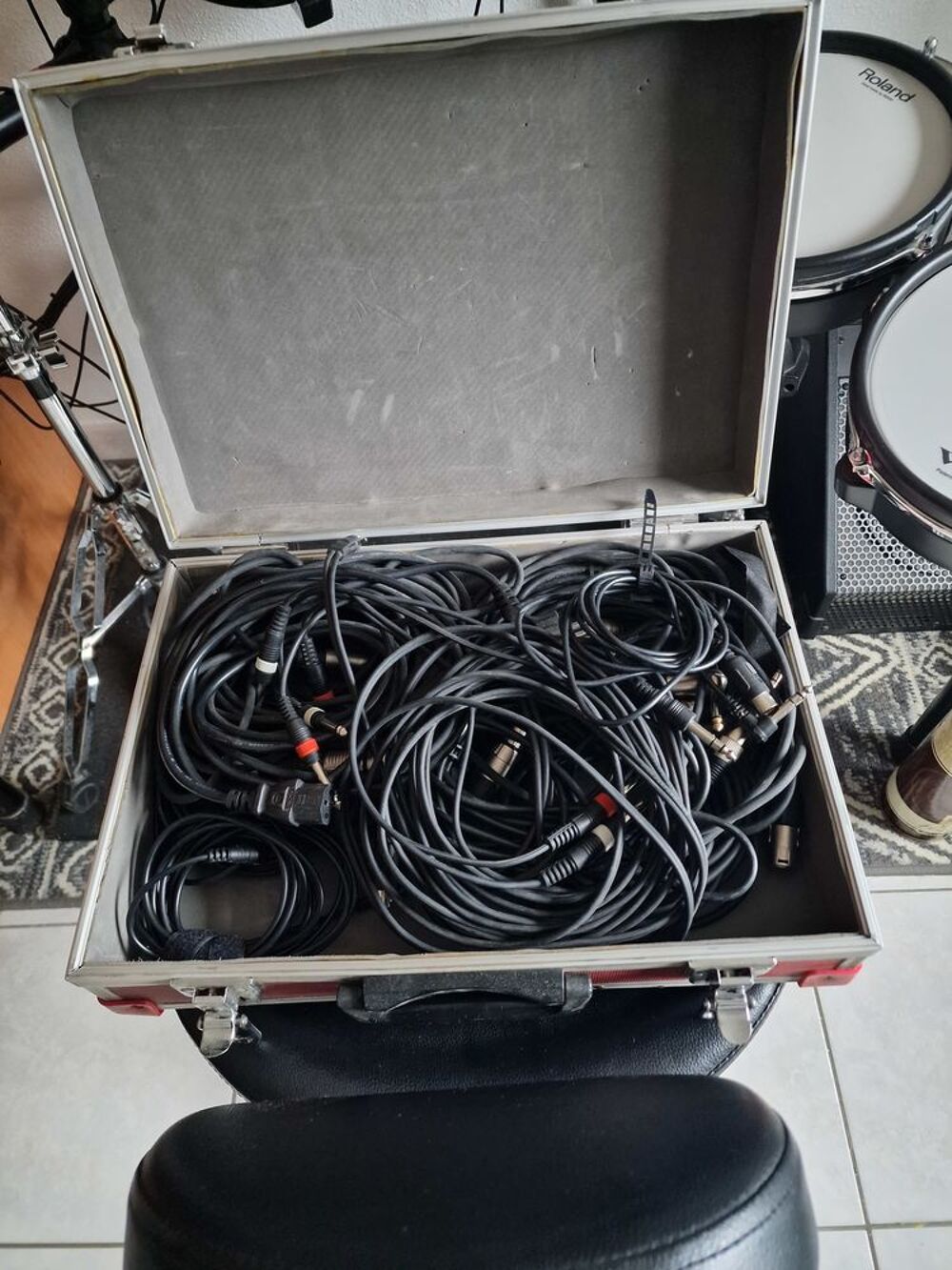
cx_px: 476
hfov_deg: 58.9
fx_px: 843
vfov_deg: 73.9
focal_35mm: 23
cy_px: 635
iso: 640
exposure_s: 1/24
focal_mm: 6.4
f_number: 1.8
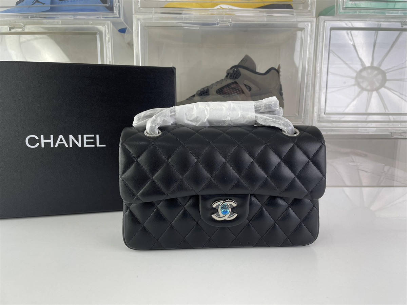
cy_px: 152
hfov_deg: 67.3
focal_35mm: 26
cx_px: 204
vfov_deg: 53.1
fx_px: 306
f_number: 1.6
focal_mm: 4.2
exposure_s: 1/144
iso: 32
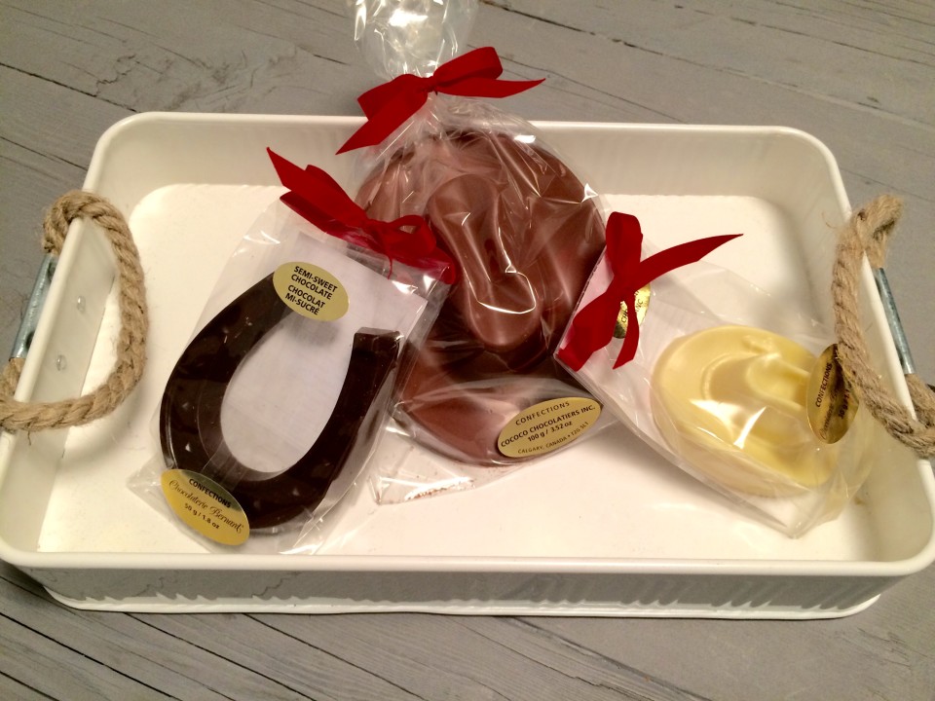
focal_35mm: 29
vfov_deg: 48.2
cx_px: 468
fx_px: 783
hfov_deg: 61.7
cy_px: 350
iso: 100
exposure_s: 1/30
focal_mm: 4.15
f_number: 2.2
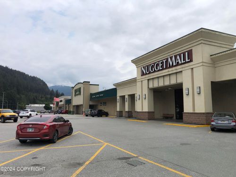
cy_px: 88
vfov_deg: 49.7
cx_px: 118
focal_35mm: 28
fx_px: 191
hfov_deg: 63.4
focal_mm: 4
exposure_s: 1/3472
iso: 25
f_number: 1.8
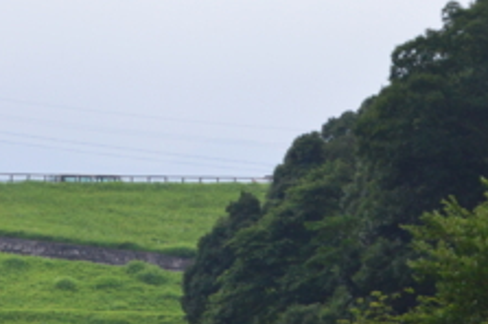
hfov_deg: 7.0
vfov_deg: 4.6
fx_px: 4004
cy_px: 427
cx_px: 46
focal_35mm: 296
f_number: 9
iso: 400
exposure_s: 1/160
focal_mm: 55
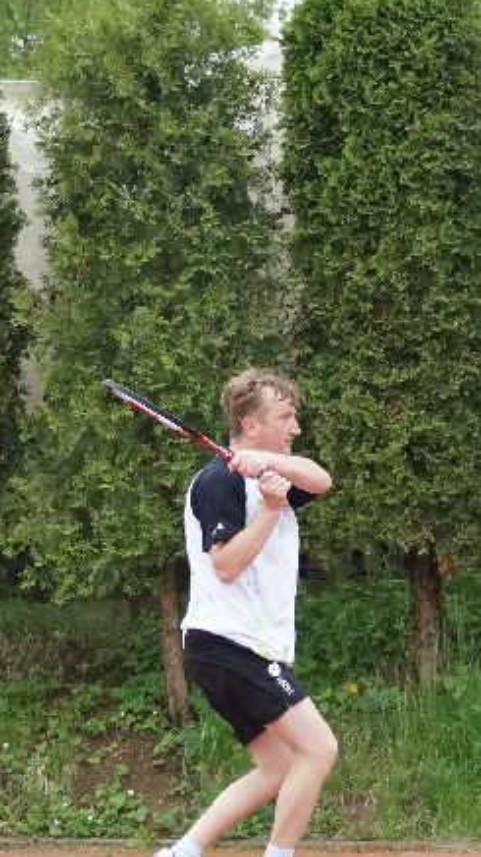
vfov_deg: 10.0
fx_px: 4900
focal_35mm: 216
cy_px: 478
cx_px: 310
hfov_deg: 5.6
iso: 1600
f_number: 4.5
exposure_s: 1/2000
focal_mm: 75
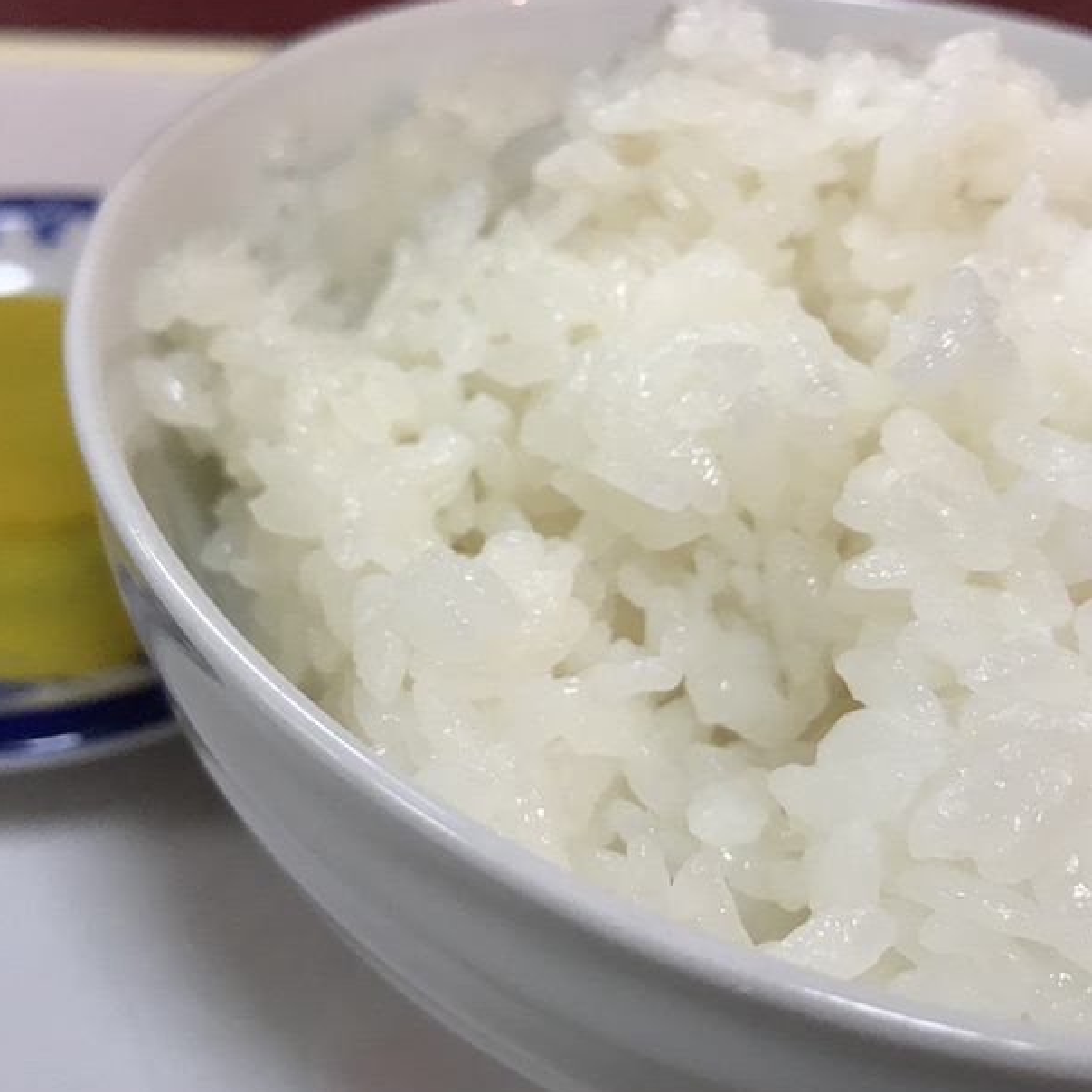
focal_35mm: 41
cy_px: 465
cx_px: 465
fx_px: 1463
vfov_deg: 40.8
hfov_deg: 40.8
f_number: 1.8
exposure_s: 1/30
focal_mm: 3.99
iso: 25
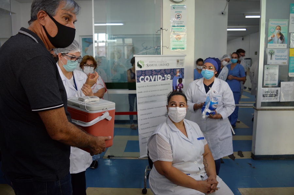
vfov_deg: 43.5
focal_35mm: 30
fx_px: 245
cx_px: 147
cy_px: 98
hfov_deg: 62.0
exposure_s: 1/50
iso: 200
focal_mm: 20
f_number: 4
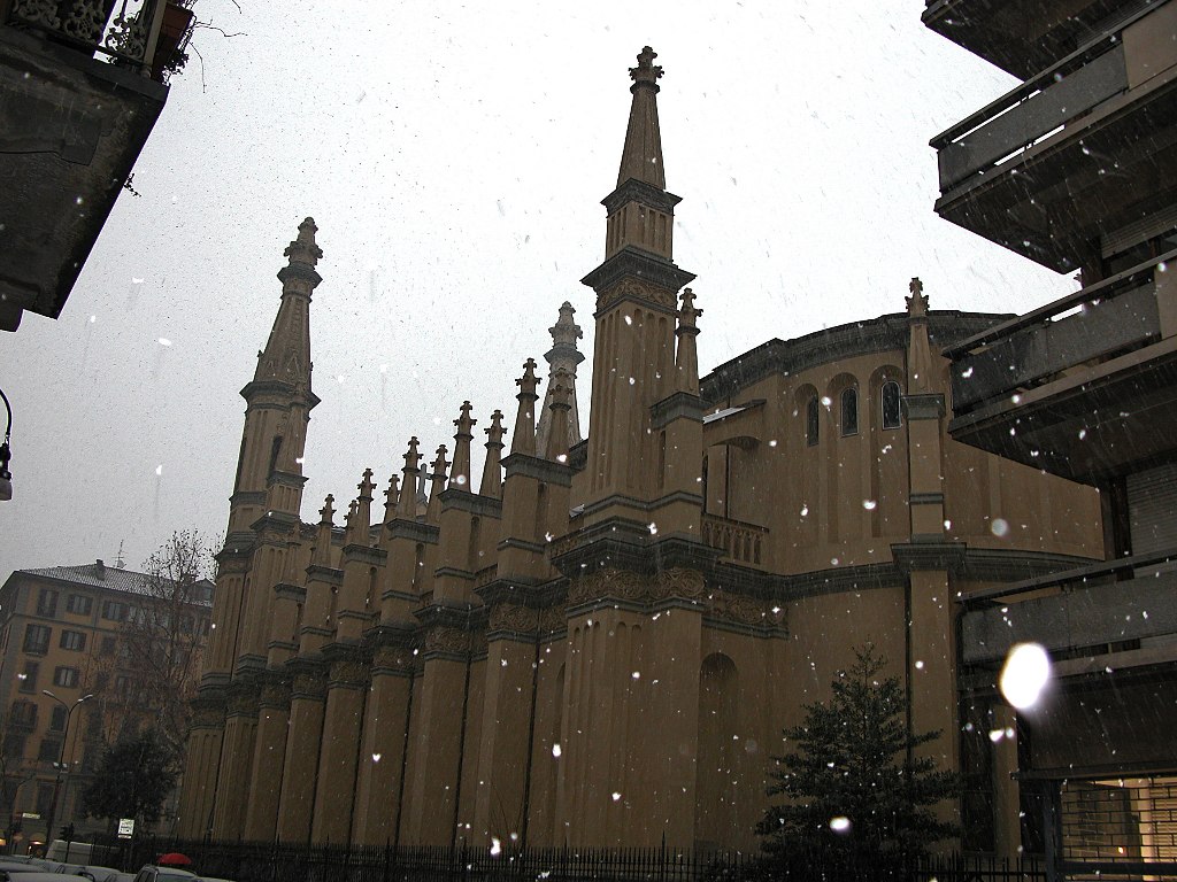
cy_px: 441
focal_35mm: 34
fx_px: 1156
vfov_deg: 41.8
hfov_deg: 54.0
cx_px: 588
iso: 100
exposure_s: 1/30
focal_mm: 8.9
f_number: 2.8
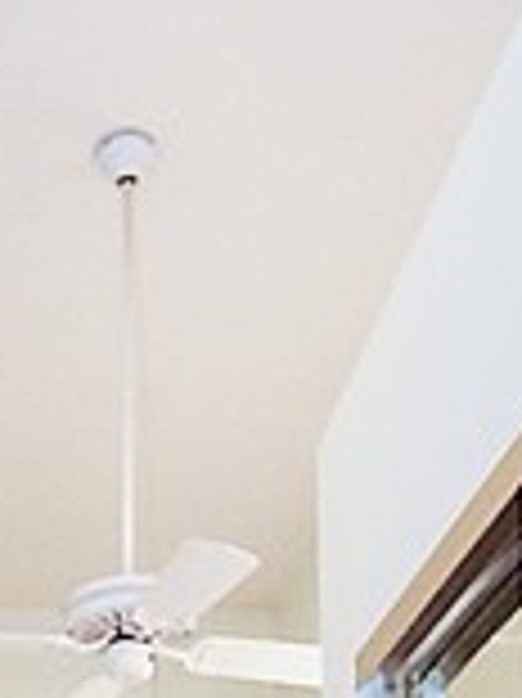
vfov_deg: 19.6
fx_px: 1329
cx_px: 40
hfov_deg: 21.7
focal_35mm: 66
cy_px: 1328
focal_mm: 8
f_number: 8
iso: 2500
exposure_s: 1/100
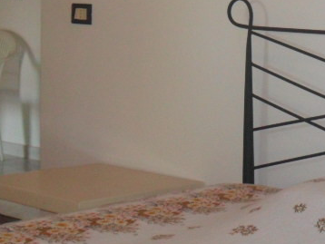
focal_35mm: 100
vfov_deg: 14.7
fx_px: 940
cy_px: 53
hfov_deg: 19.4
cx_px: 269
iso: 200
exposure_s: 1/45
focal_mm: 6.3
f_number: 3
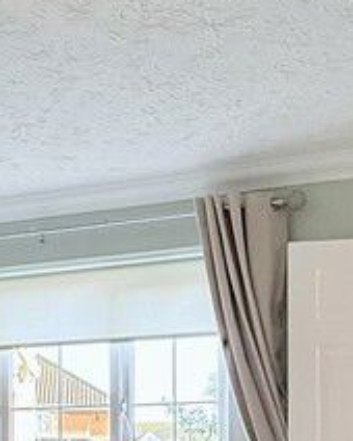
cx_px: 93
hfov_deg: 23.0
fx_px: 861
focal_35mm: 66
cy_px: 485
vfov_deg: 26.4
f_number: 2.2
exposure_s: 1/100
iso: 200
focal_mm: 2.22
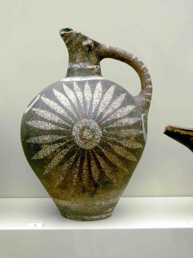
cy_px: 129
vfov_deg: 30.3
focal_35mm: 64
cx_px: 96
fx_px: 476
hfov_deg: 22.9
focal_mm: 11.8
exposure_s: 1/30
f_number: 3.2
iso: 80
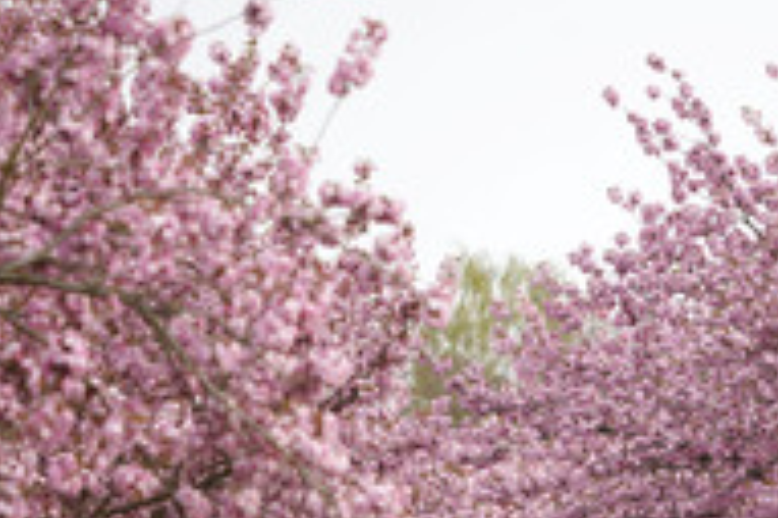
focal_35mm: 707
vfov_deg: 1.9
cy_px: 494
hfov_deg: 2.9
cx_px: 686
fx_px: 15266
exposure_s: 1/1250
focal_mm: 300
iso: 1600
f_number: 5.6
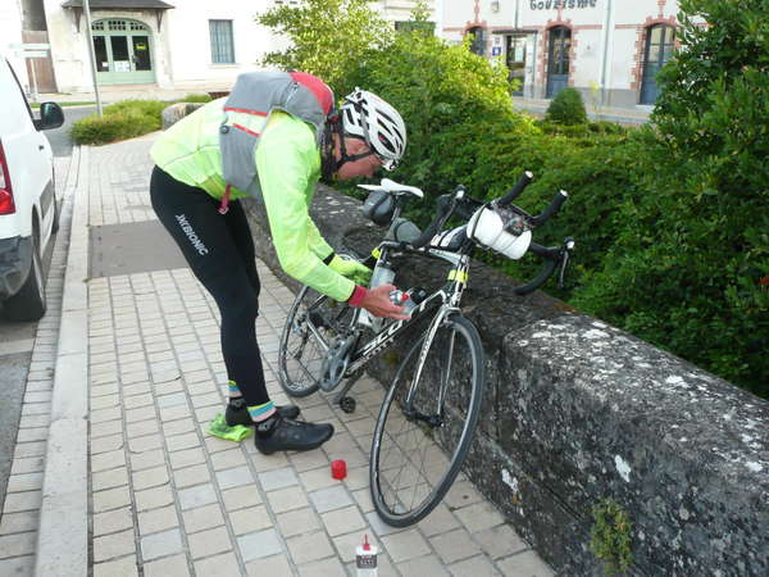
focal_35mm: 32
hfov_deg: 56.8
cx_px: 384
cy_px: 288
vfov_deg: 44.2
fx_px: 711
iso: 200
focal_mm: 5.2
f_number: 3.5
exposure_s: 1/125
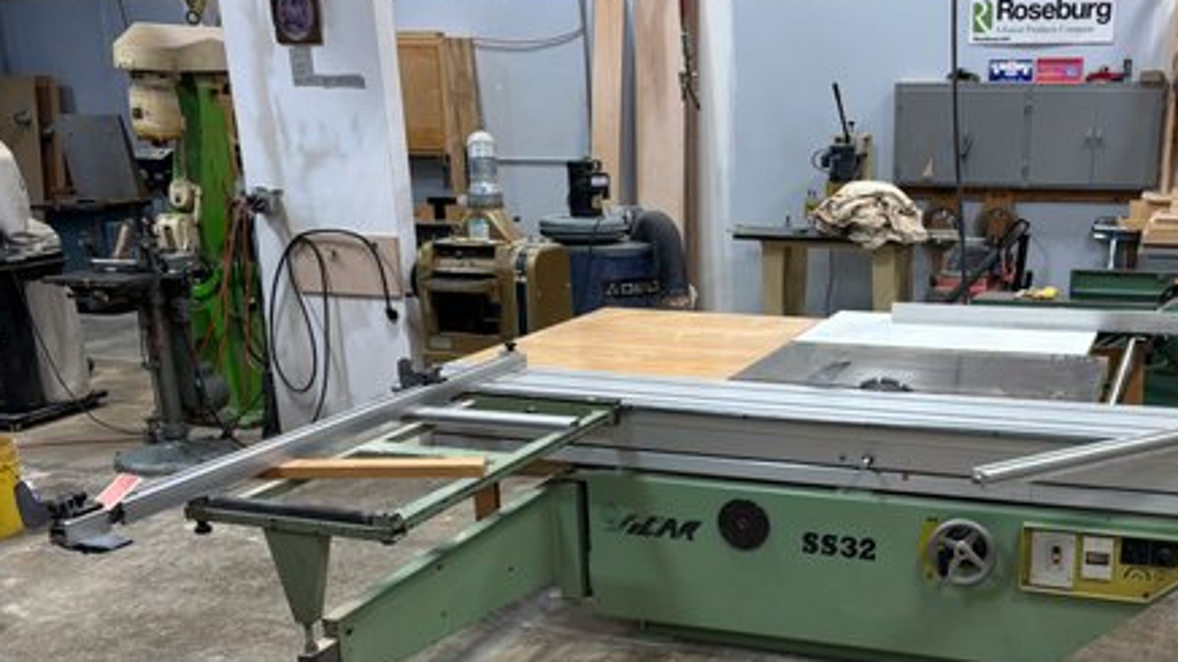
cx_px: 817
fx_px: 1280
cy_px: 512
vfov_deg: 28.5
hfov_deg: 48.3
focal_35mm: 41
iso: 80
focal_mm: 5.96
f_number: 1.6
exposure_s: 1/120
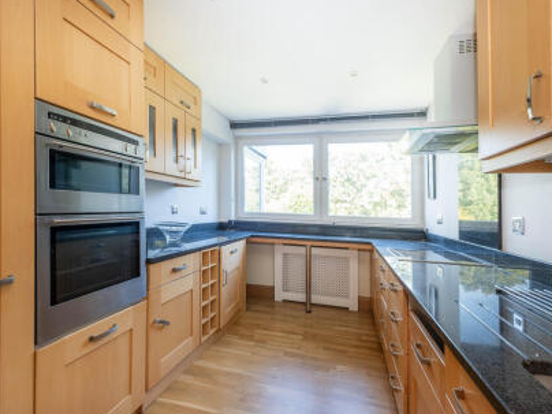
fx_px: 271
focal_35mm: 17
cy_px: 212
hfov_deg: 90.9
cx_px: 257
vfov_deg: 74.7
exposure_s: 1/13
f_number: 6.4
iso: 250
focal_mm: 10
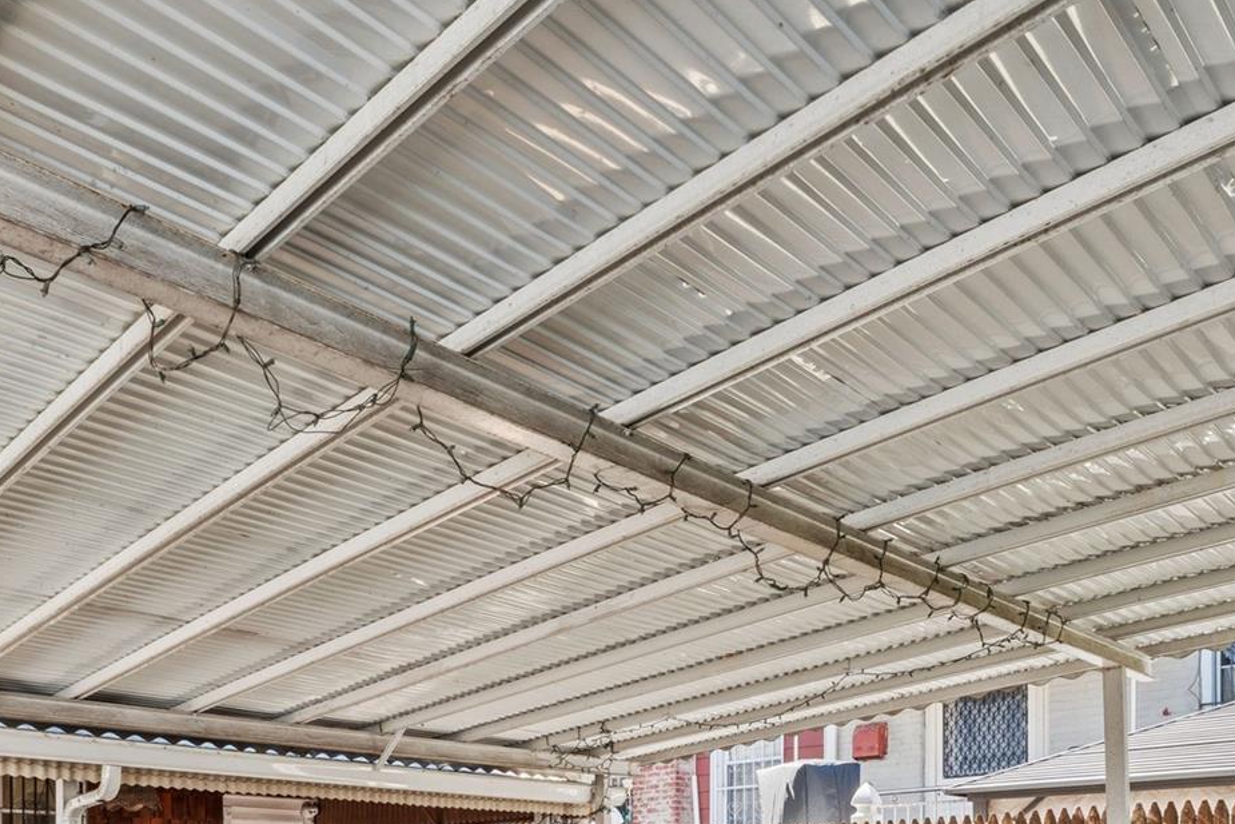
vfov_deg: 36.5
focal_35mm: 31
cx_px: 335
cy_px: 886
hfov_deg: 57.7
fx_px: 1064
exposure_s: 1/30
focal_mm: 14
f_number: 11
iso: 100
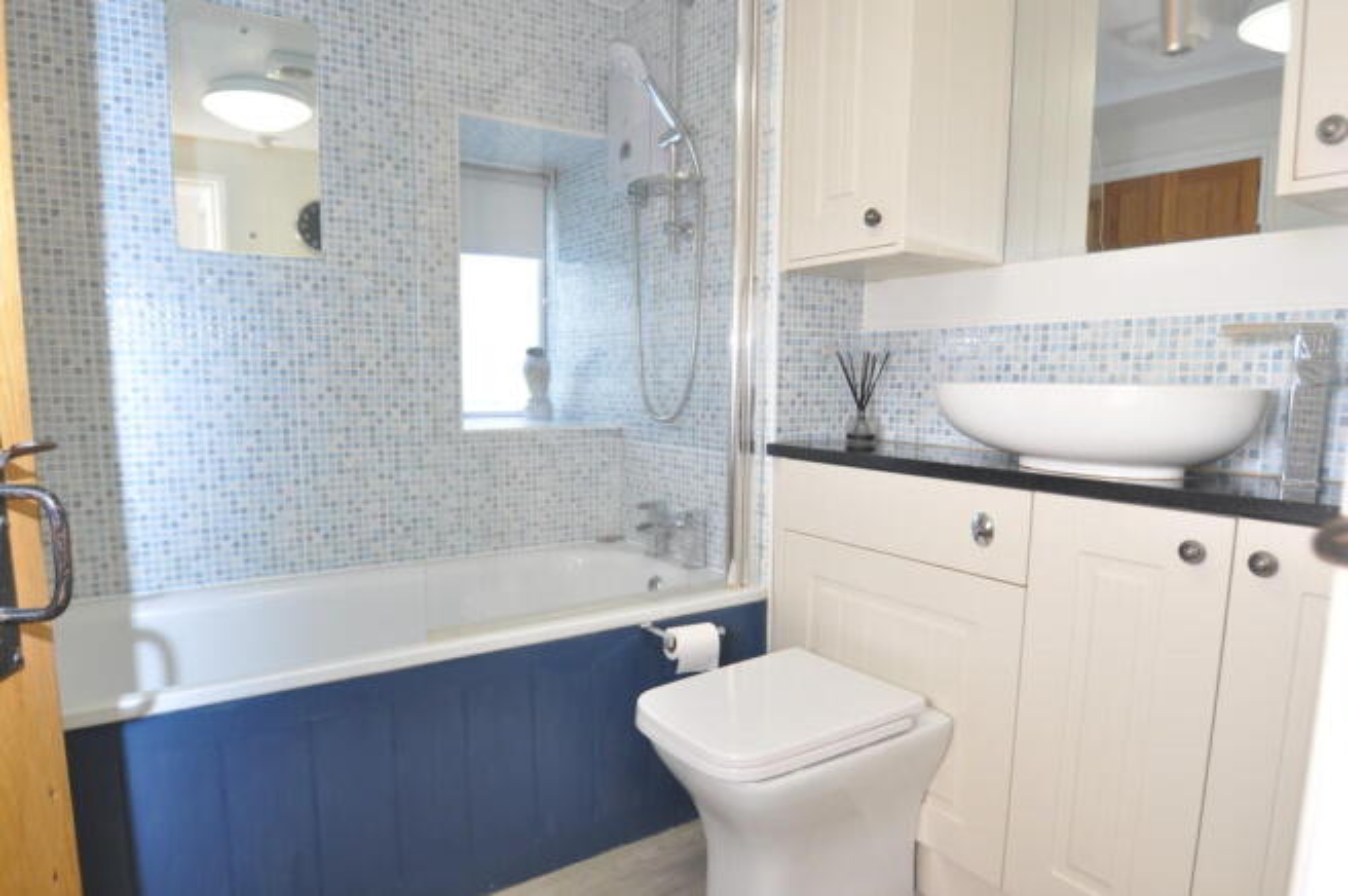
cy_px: 448
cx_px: 674
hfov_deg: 81.3
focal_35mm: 21
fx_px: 786
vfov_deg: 59.4
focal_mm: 14
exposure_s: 1/60
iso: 500
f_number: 4
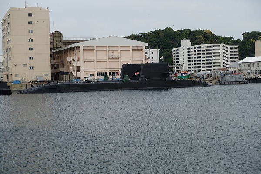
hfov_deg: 32.4
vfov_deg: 21.9
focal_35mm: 62
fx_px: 449
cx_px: 130
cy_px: 87
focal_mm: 22.77
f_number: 5.6
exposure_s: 1/400
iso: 125
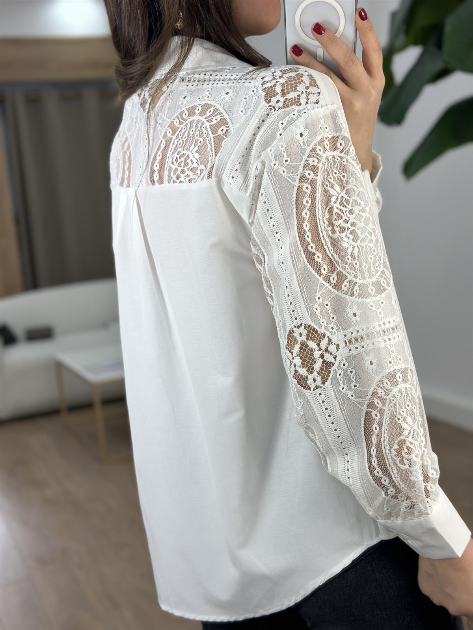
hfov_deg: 30.3
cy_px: 315
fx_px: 875
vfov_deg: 39.7
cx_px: 236
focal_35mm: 48
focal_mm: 6.86
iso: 80
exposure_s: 1/278
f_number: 1.78
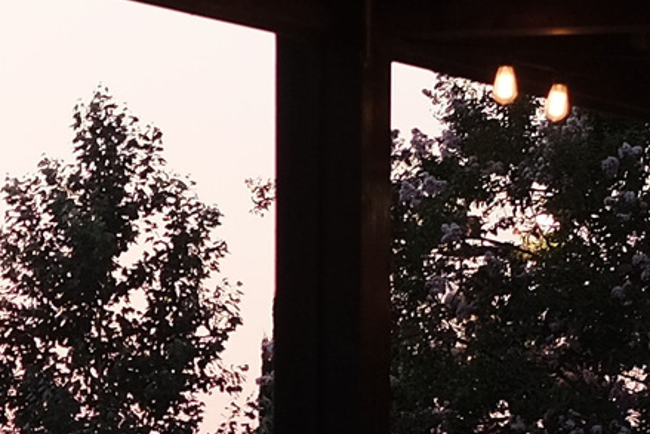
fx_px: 5581
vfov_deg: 4.4
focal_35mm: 309
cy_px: 946
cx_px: -44
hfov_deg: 6.6
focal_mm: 35
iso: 400
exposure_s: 1/250
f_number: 2.2
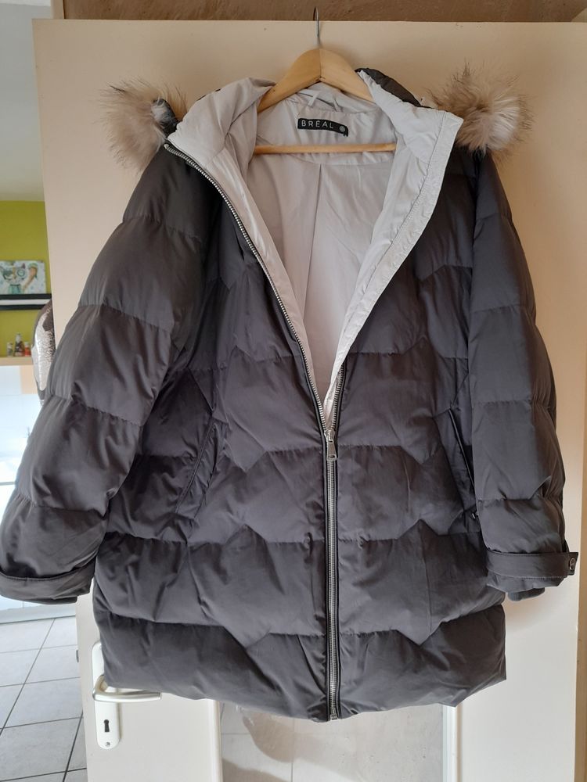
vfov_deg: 69.4
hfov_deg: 54.9
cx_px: 294
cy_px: 391
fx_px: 565
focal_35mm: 25
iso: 250
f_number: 2
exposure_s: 1/50
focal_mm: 4.6
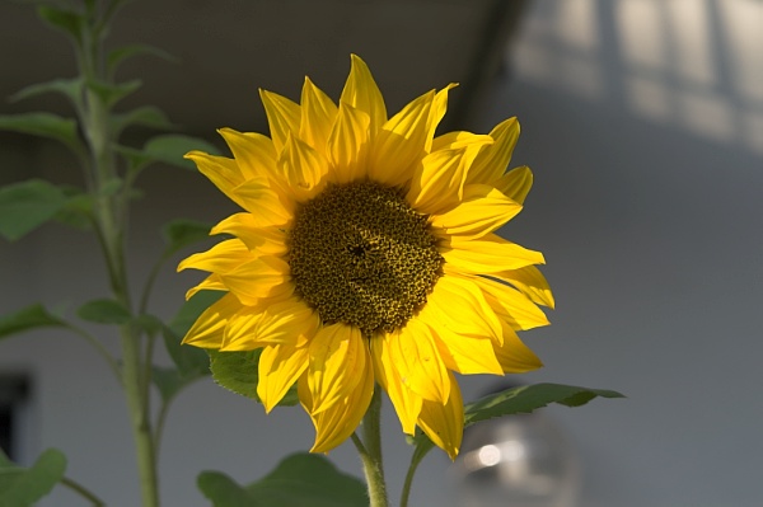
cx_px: 382
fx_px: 2224
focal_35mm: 105
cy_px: 254
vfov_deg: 13.0
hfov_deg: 19.5
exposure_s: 1/160
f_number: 7.1
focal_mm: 70
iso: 100
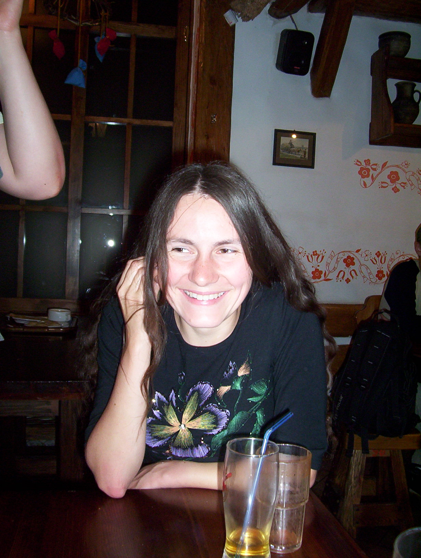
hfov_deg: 33.7
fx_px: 694
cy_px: 279
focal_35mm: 43
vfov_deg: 43.8
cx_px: 210
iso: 140
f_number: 2.73
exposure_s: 1/60
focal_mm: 5.77
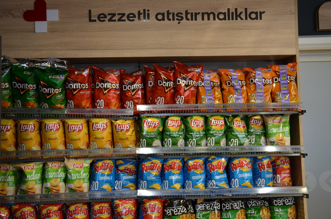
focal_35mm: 39
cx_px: 166
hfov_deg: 49.6
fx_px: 358
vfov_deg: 34.1
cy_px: 110
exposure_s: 1/100
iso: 400
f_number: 5
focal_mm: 26
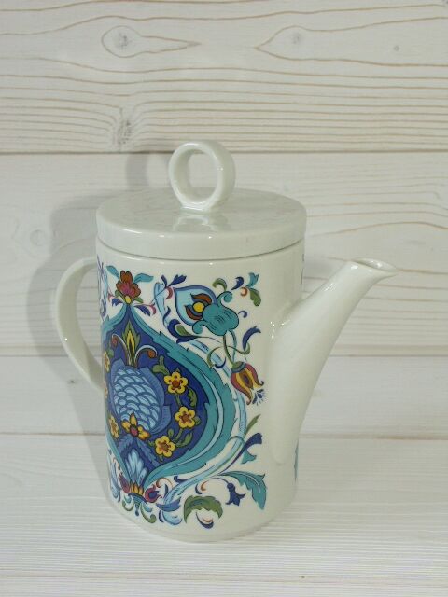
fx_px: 880
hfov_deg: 28.6
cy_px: 298
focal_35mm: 51
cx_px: 224
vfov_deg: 37.5
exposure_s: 1/100
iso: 100
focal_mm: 13.2
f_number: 4
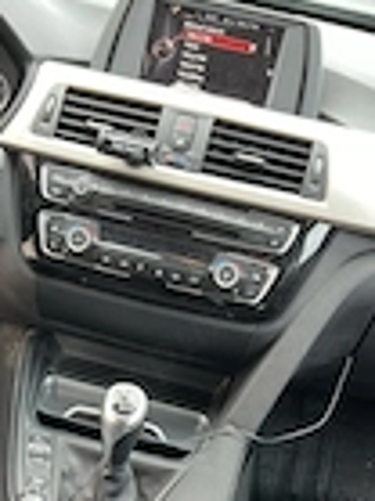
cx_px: 50
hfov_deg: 19.3
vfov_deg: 23.6
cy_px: 613
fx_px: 1085
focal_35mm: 75
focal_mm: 5.7
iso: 80
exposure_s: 1/80
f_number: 1.5
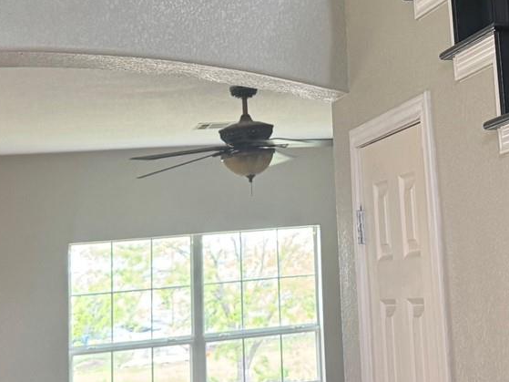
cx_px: 438
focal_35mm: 88
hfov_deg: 21.8
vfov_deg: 16.2
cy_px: -61
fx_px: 1294
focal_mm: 6.76
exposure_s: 1/113
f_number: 1.78
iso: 200
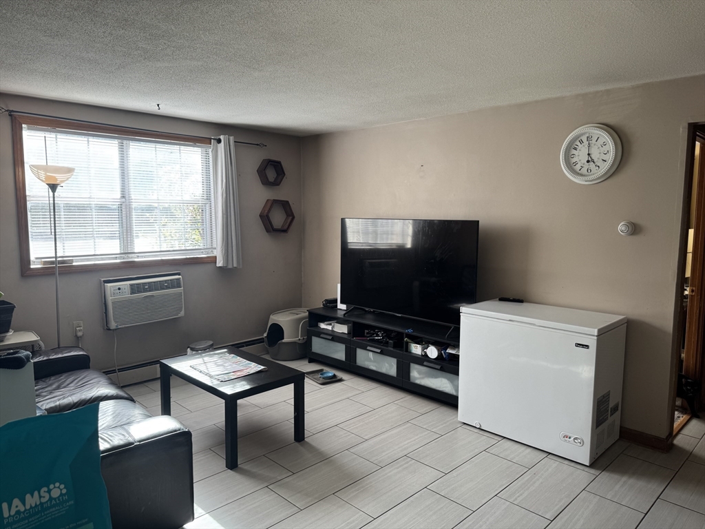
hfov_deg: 71.6
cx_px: 352
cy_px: 264
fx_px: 489
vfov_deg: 56.8
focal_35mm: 24
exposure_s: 1/121
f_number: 1.78
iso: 80
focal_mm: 6.76
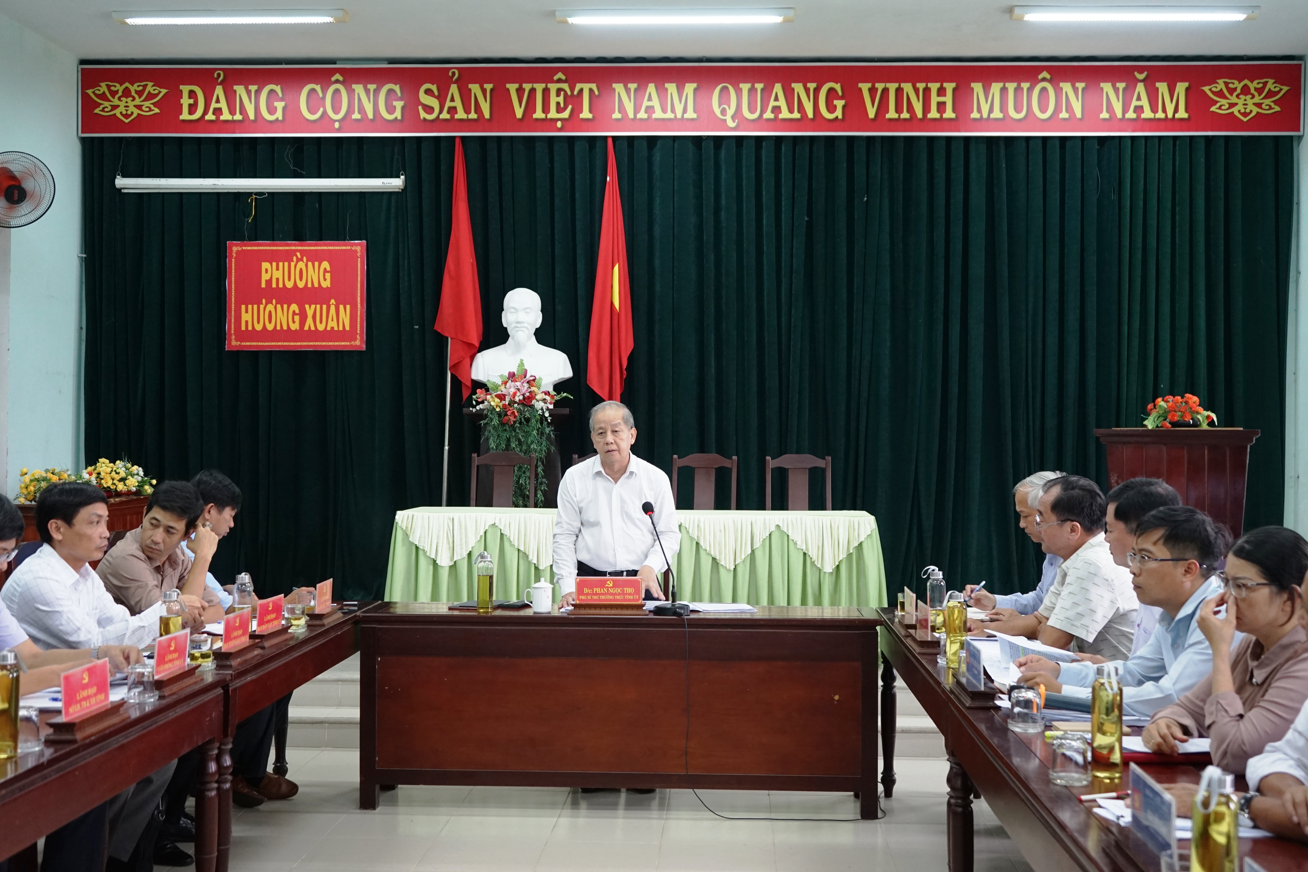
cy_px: 436
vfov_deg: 32.6
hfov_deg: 47.4
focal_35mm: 41
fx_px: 1490
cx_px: 654
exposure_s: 1/60
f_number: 4.5
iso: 1250
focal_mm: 41
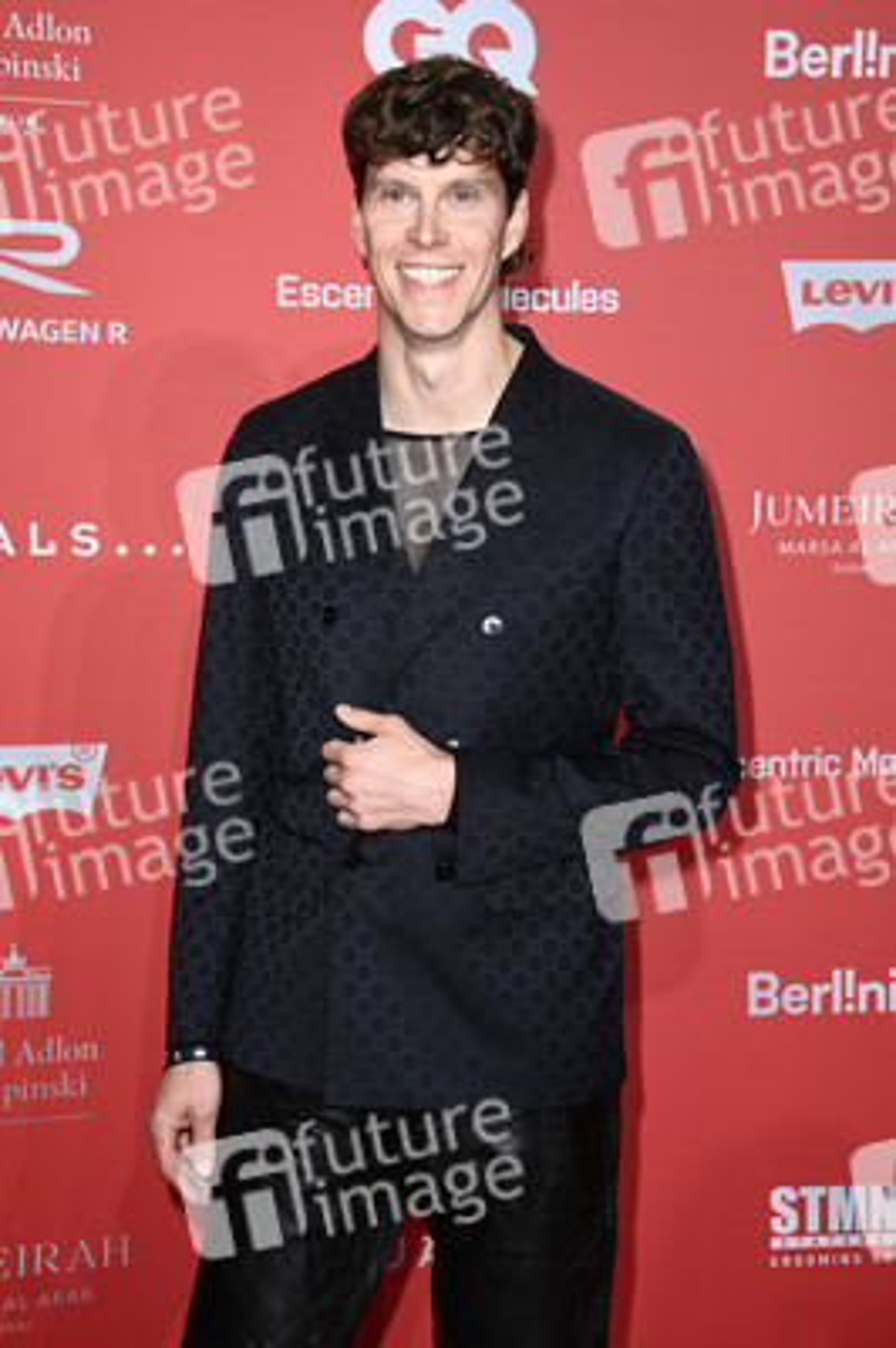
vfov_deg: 31.0
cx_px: 448
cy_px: 674
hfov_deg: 20.9
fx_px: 2431
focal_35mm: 65
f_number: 5.6
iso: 800
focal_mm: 65
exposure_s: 1/250
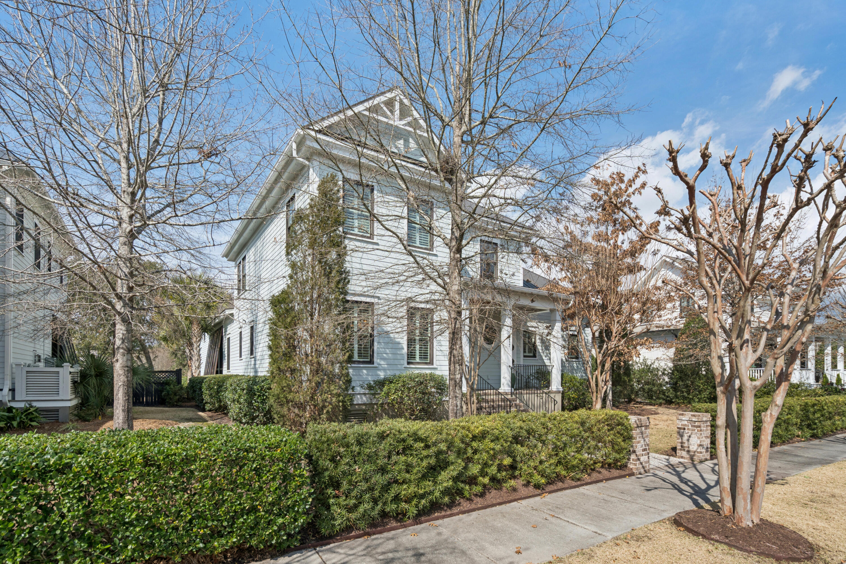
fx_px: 376
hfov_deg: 96.7
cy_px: 282
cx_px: 423
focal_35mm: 16
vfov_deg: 73.7
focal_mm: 16
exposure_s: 1/500
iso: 200
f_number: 8
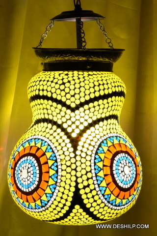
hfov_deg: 34.2
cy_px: 118
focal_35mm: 39
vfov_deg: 49.6
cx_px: 78
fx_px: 255
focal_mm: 26
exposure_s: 1/100
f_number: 5
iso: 400
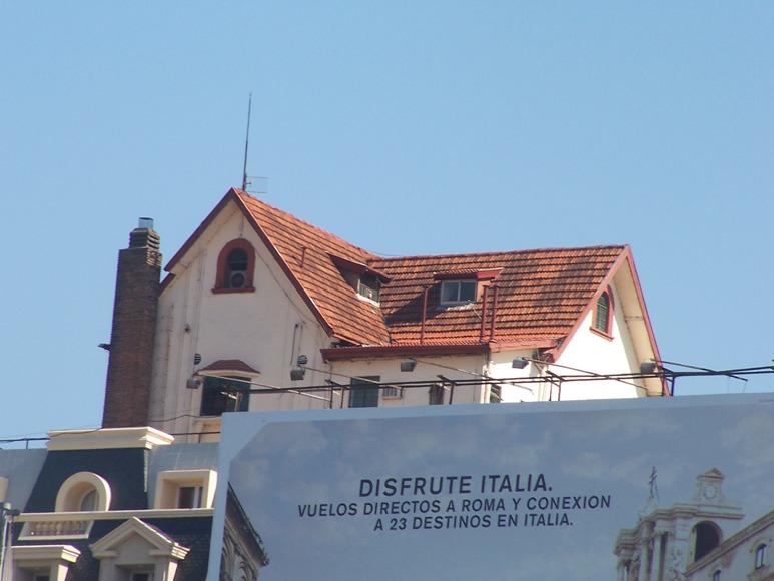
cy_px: 290
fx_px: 7536
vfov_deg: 4.4
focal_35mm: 337
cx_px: 387
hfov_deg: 5.9
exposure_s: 1/200
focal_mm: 55.9
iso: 80
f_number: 8
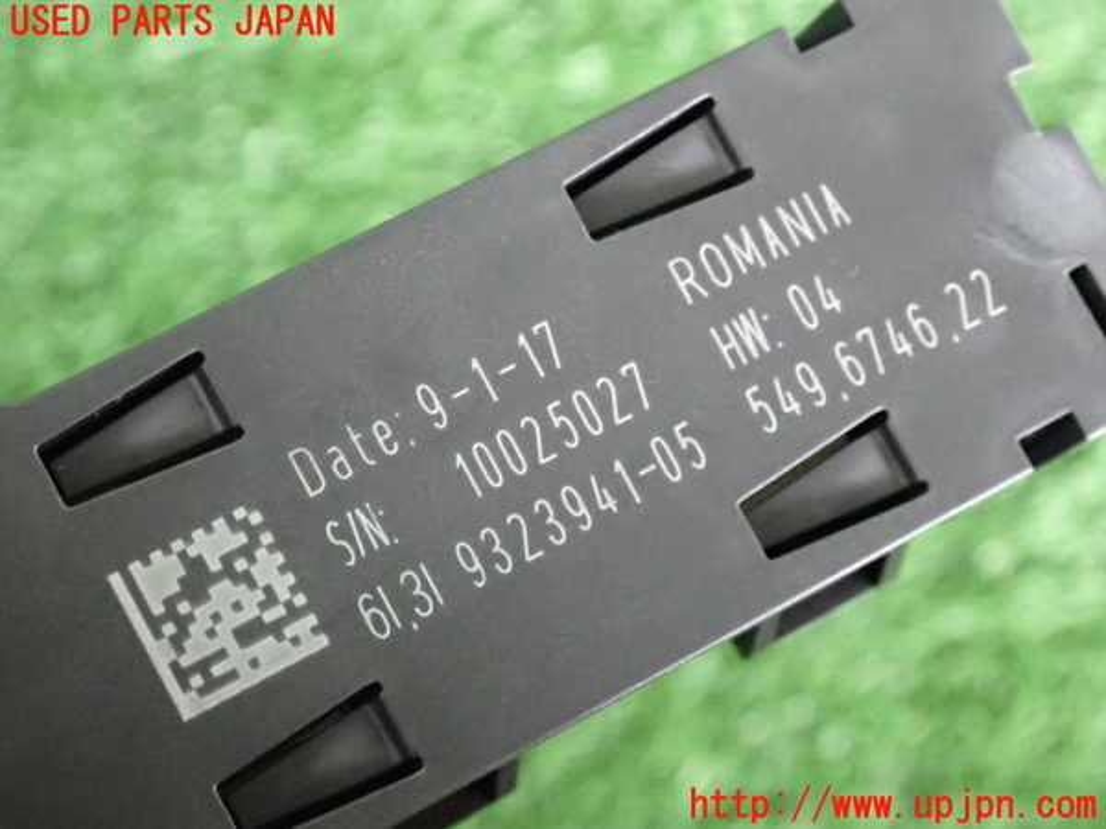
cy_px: 414
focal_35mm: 100
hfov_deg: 19.6
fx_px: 3195
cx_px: 553
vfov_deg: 14.8
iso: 4000
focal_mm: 18
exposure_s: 1/100
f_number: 4.9
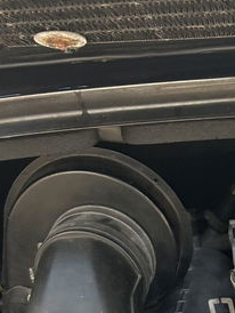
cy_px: 505
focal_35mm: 97
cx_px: 404
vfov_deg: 17.6
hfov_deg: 13.8
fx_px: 877
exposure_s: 1/121
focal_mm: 5.7
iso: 32
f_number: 1.5
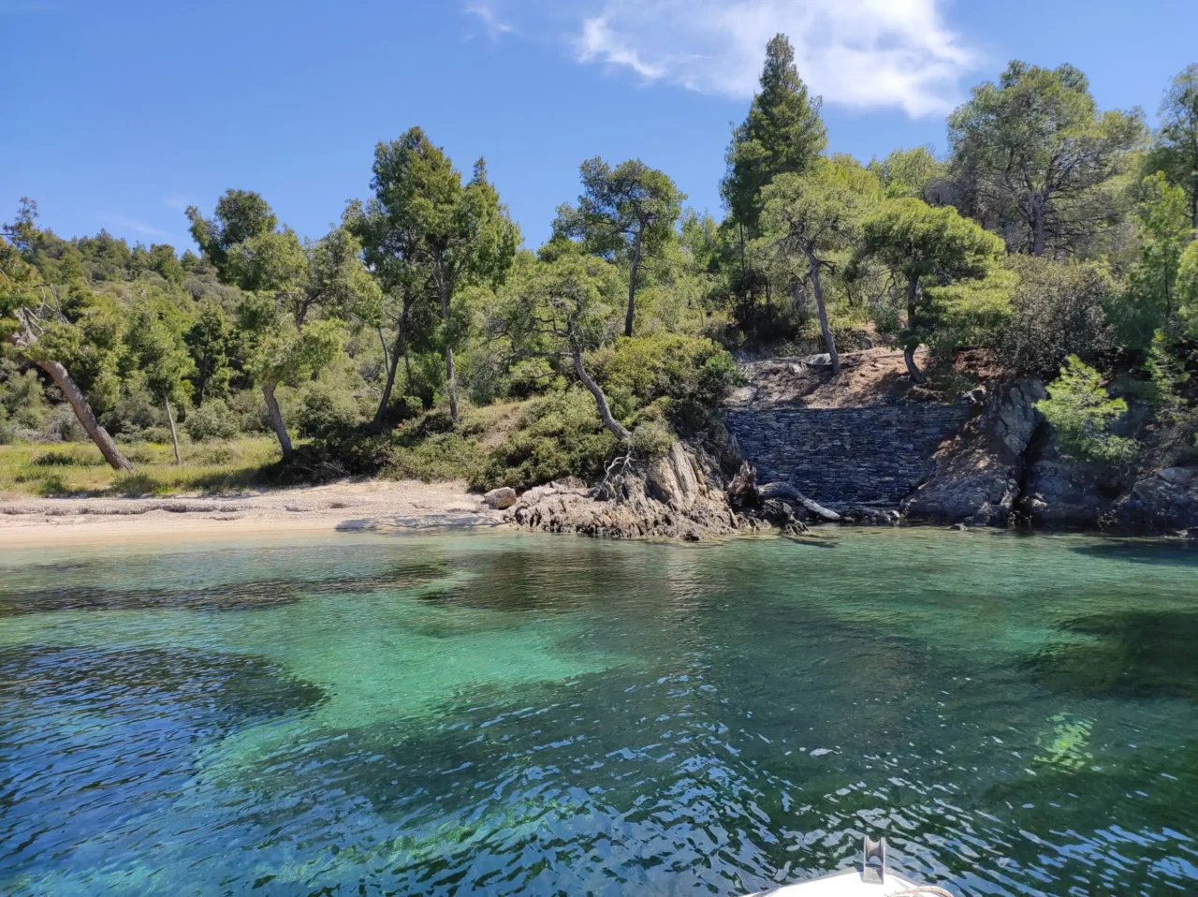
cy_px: 448
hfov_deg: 91.1
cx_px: 599
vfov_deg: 74.7
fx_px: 588
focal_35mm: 17
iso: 50
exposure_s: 1/750
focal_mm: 4.74
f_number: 1.79
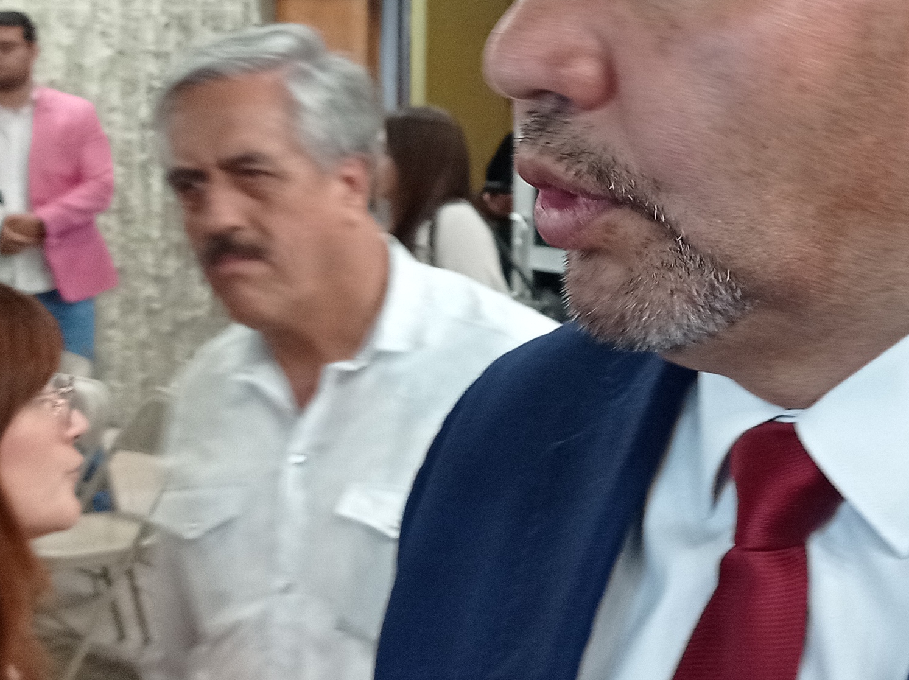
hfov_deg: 25.3
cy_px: 172
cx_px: 803
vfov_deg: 19.5
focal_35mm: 75
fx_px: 1968
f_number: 1.79
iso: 194
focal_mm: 4.7
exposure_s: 1/30
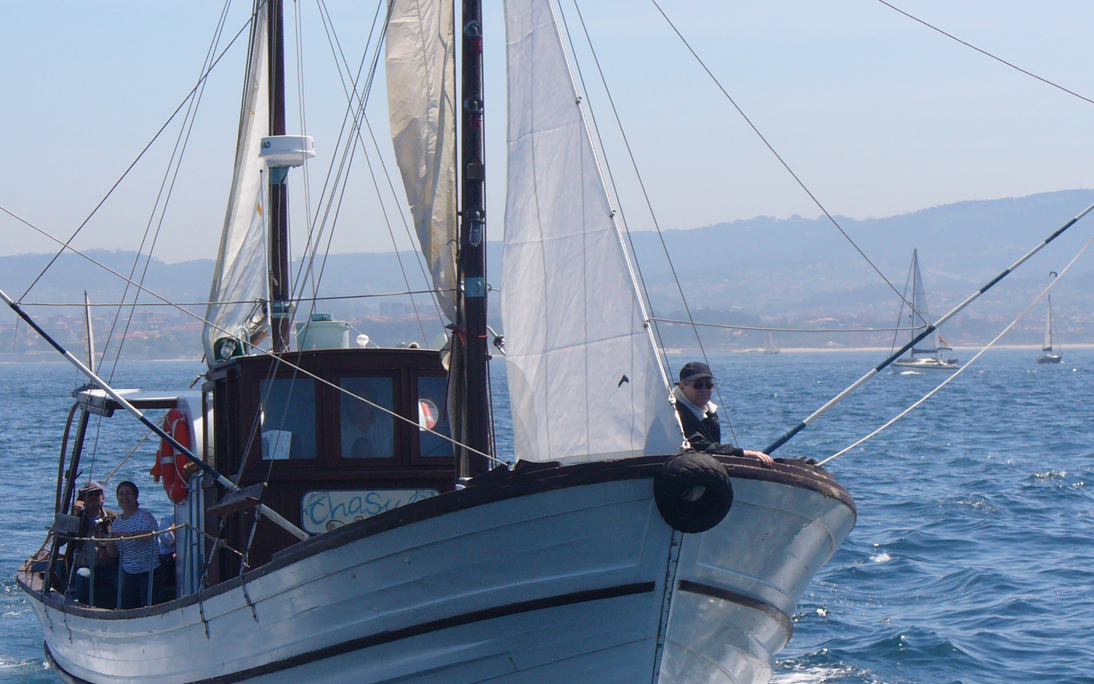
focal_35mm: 147
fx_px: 4383
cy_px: 489
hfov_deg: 14.2
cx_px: 458
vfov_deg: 8.9
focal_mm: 16.1
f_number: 7
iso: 80
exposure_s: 1/320
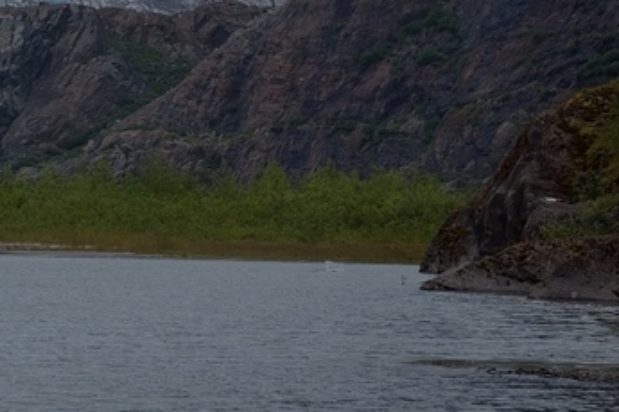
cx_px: -298
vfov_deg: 4.9
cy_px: -131
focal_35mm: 278
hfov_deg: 7.3
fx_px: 4780
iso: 100
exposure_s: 1/400
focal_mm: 75
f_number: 10
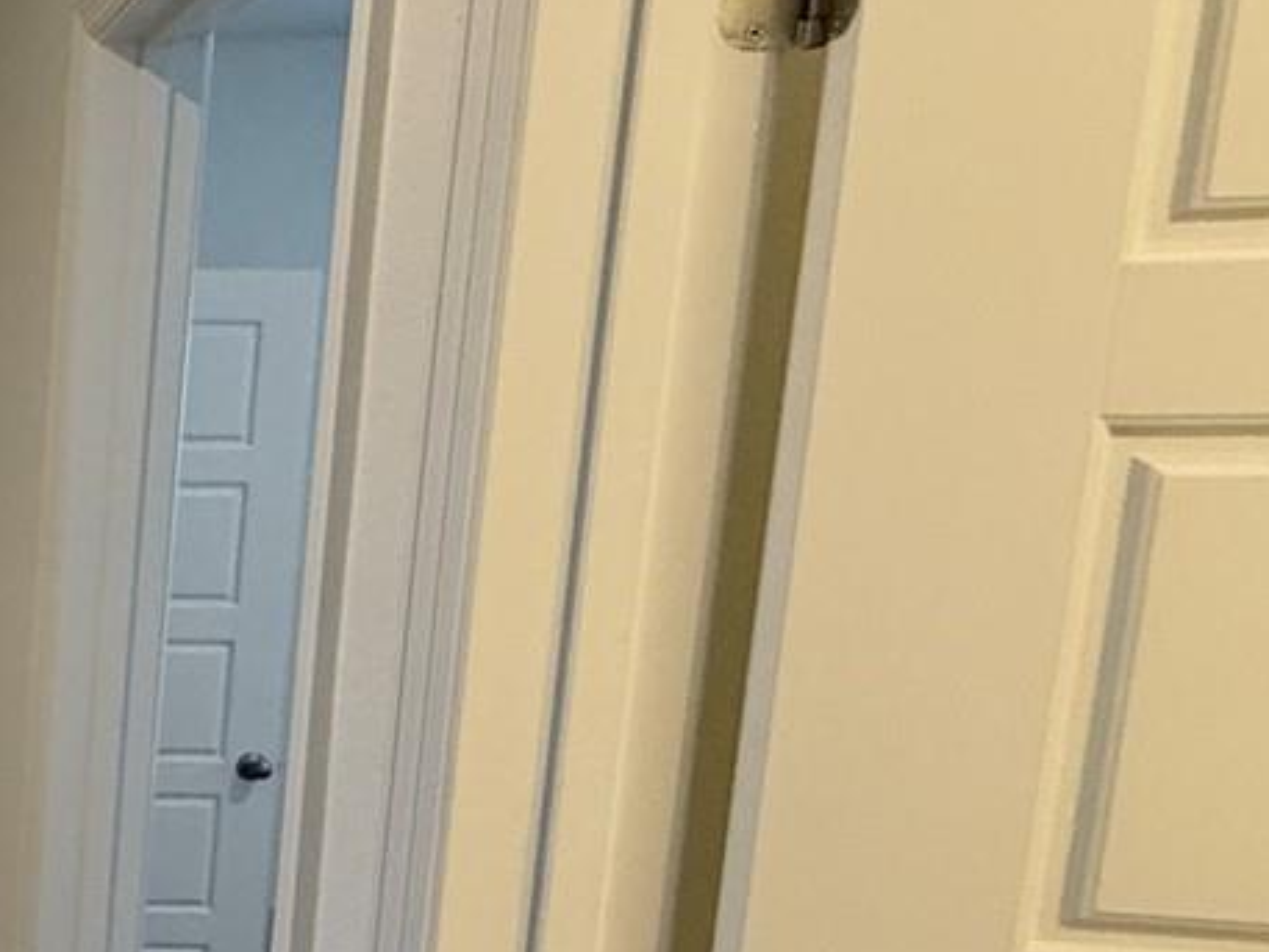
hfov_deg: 26.7
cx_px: -672
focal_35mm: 49
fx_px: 1797
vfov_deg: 29.0
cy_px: 763
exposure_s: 1/120
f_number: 2.2
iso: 320
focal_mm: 2.22
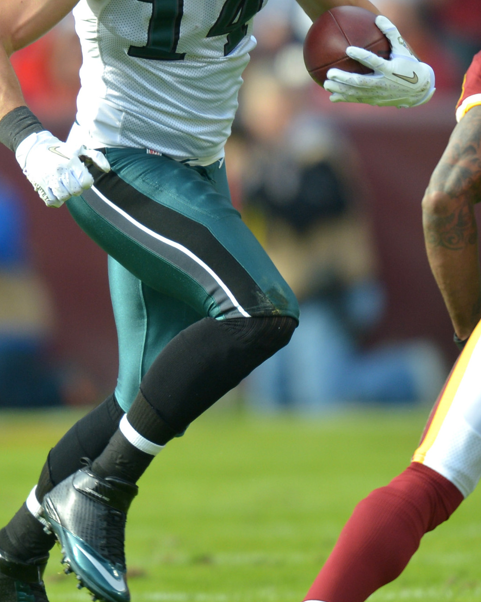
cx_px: 171
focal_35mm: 885
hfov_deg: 1.7
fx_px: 15748
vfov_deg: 2.2
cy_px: 210
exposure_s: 1/1600
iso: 640
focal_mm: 550
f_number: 4
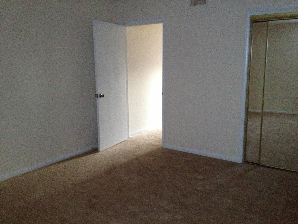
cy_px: 112
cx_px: 149
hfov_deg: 52.6
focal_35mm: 35
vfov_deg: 40.7
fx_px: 301
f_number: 2.4
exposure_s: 1/15
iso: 800
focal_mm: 4.28
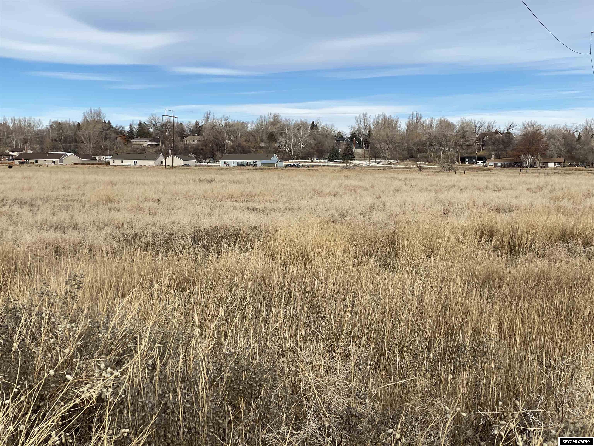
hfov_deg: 36.8
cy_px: 223
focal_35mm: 52
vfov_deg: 28.0
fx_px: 892
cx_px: 297
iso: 20
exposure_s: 1/1453
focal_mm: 6
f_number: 2
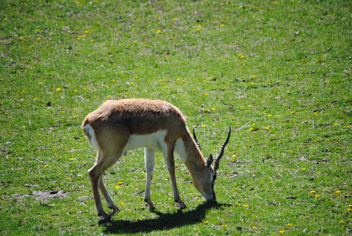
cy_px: 118
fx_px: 2423
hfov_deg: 8.3
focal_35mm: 248
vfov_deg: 5.6
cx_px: 176
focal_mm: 165
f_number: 5.3
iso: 200
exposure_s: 1/640
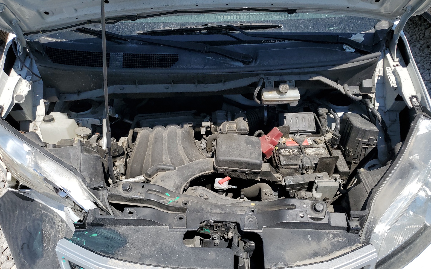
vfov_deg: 44.4
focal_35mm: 28
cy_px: 154
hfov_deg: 66.5
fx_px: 329
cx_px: 213
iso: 50
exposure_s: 1/5000
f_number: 1.5
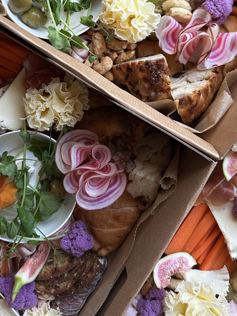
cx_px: 91
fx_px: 374
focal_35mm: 41
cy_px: 75
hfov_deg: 35.0
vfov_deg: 44.1
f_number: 1.78
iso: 200
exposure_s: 1/121
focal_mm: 6.86
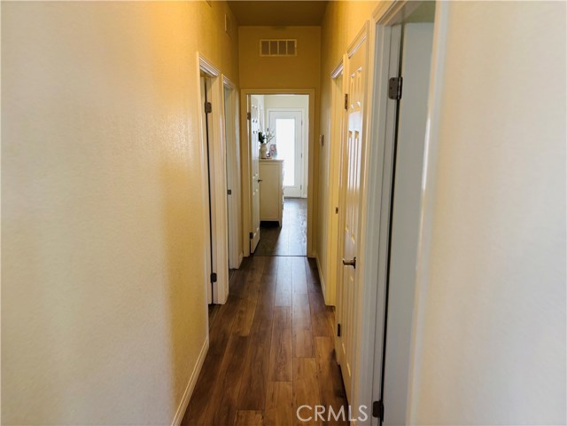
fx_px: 426
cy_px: 213
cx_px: 284
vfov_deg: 53.1
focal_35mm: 26
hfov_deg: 67.3
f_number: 1.6
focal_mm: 5.96
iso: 100
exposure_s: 1/60
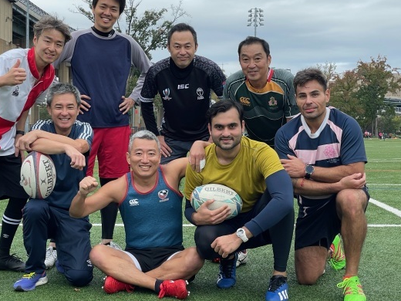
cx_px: 168
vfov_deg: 22.9
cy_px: 128
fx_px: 741
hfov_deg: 30.2
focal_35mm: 64
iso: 25
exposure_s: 1/480
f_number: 2
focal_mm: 6
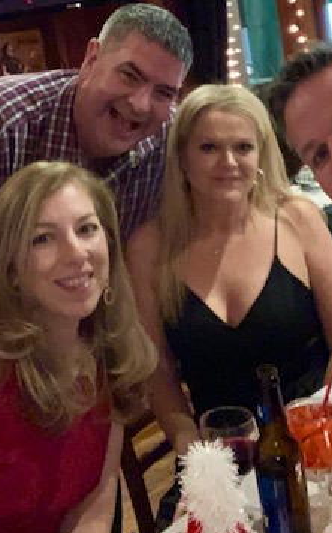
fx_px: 885
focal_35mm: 61
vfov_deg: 32.8
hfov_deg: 21.2
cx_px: 120
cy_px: 132
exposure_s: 1/16
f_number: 2.2
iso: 640
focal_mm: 2.87
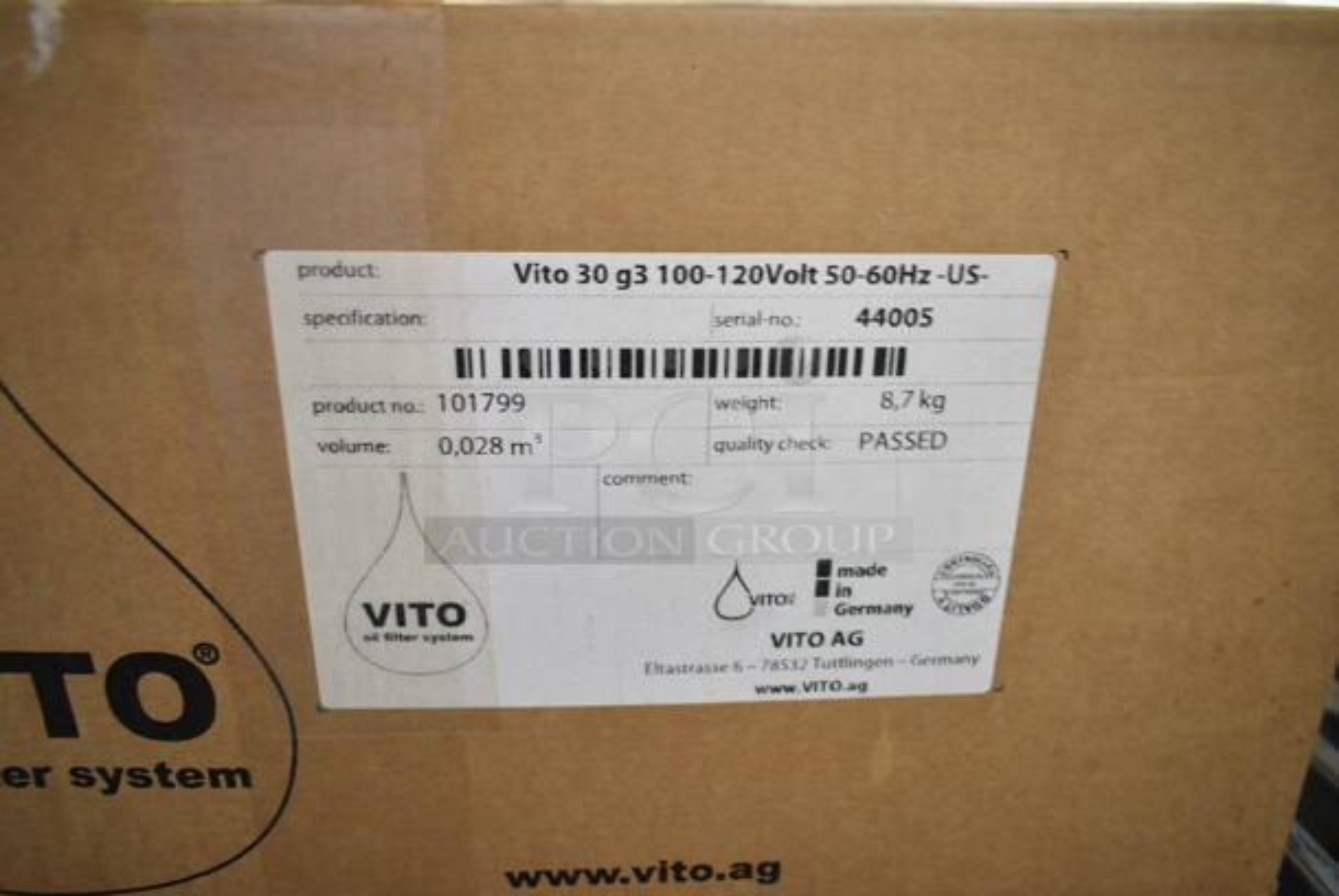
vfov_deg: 48.0
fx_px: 1005
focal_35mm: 27
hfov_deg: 67.3
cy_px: 448
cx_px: 670
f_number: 3.5
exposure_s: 1/30
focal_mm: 18
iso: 720
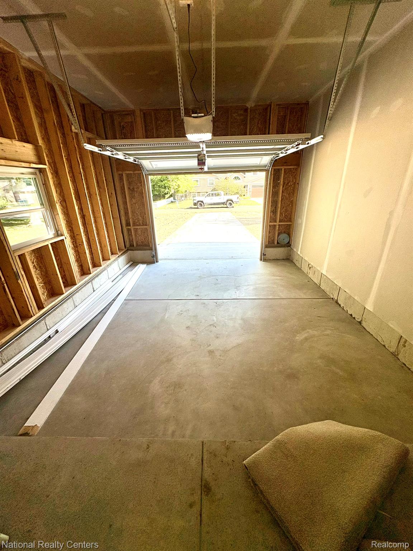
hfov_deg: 85.7
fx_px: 223
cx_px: 206
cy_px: 276
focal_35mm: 14
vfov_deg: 102.1
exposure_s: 1/652
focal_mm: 2.22
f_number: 2.2
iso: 64
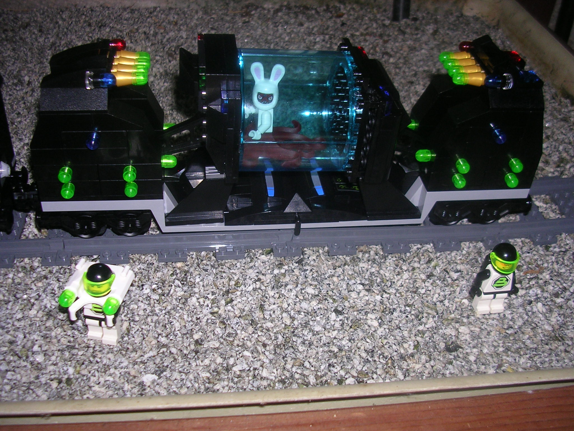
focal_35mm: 38
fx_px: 630
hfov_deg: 49.0
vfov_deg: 37.7
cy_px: 216
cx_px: 287
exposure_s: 1/60.1
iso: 50
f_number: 2.8
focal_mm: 5.8
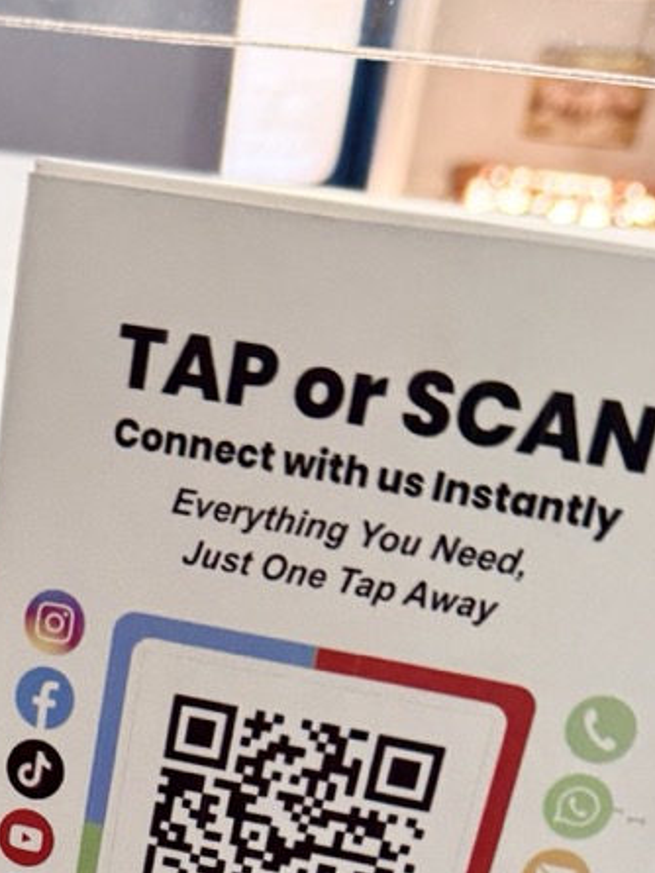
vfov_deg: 24.0
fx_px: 1740
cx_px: -88
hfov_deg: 20.2
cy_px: 1189
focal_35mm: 69
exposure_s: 1/100
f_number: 1.78
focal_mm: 6.76
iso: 160
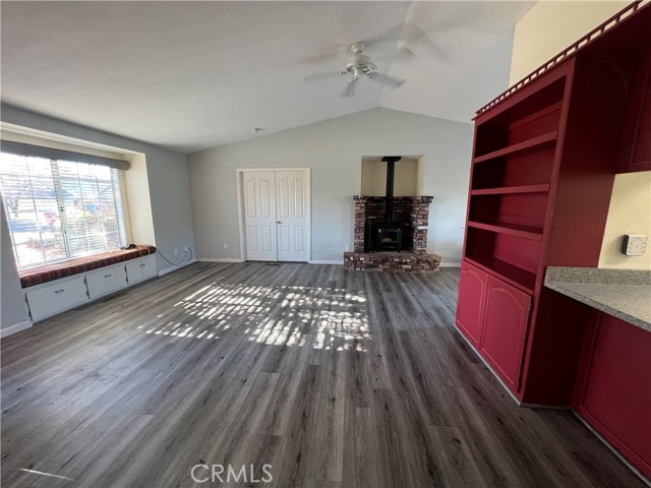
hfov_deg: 106.2
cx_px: 326
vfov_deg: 89.9
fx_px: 244
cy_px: 244
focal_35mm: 13
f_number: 1.8
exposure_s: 1/60
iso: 200
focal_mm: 1.57
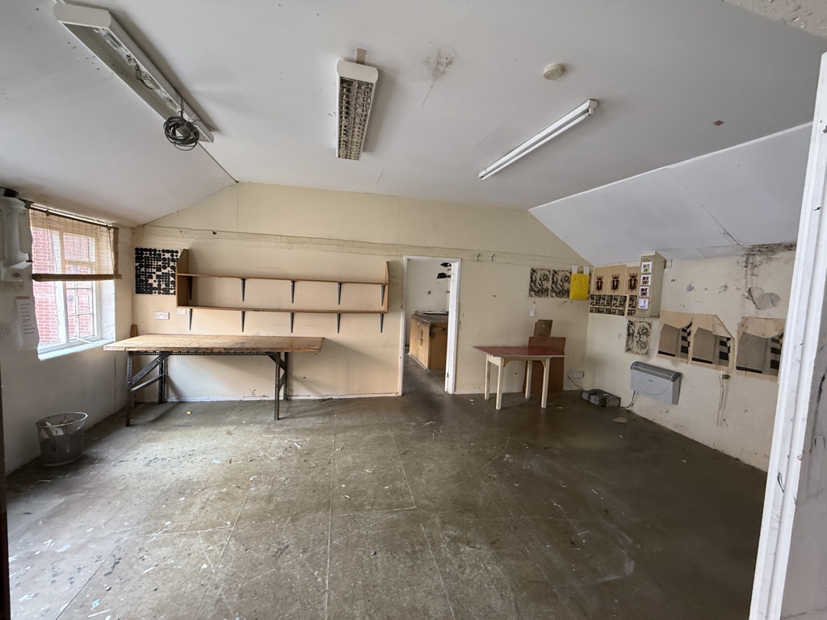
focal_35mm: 14
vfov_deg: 85.7
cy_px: 310
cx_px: 414
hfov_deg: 102.1
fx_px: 334
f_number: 2.2
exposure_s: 1/60
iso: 400
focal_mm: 2.22
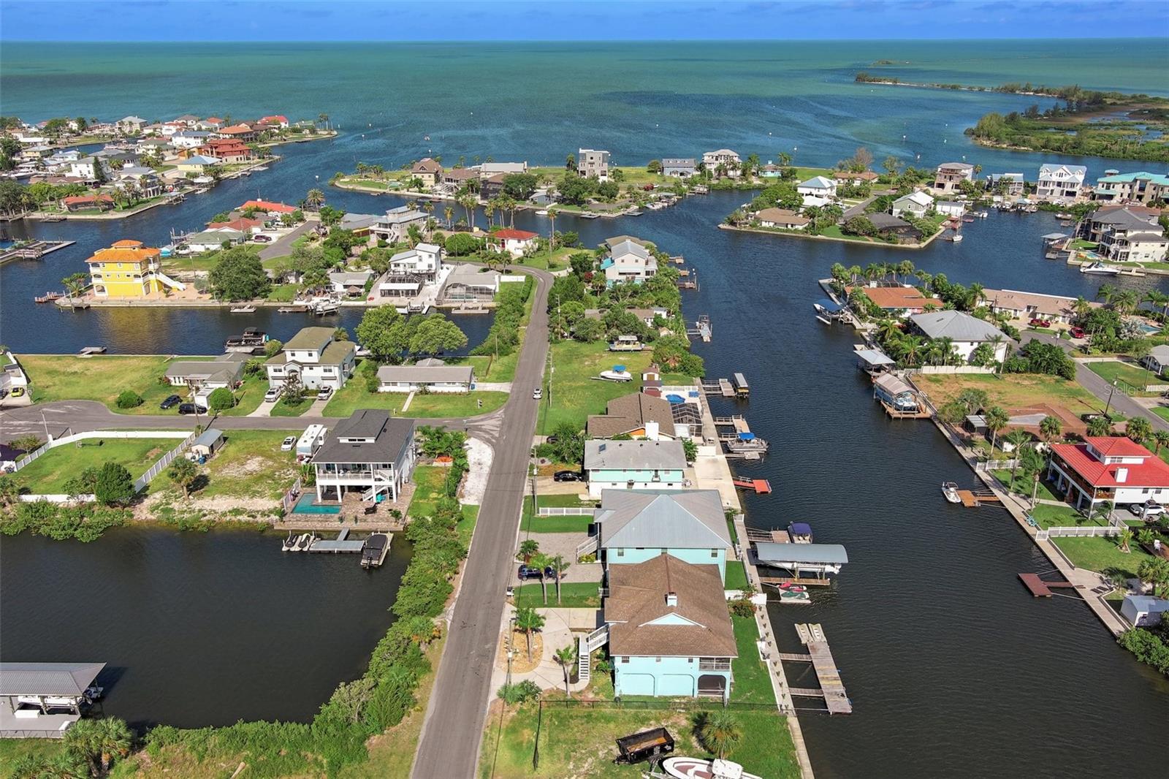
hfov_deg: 63.7
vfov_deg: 44.9
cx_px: 584
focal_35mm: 29
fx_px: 941
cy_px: 390
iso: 100
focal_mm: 10.57
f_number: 2.8
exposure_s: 1/1500
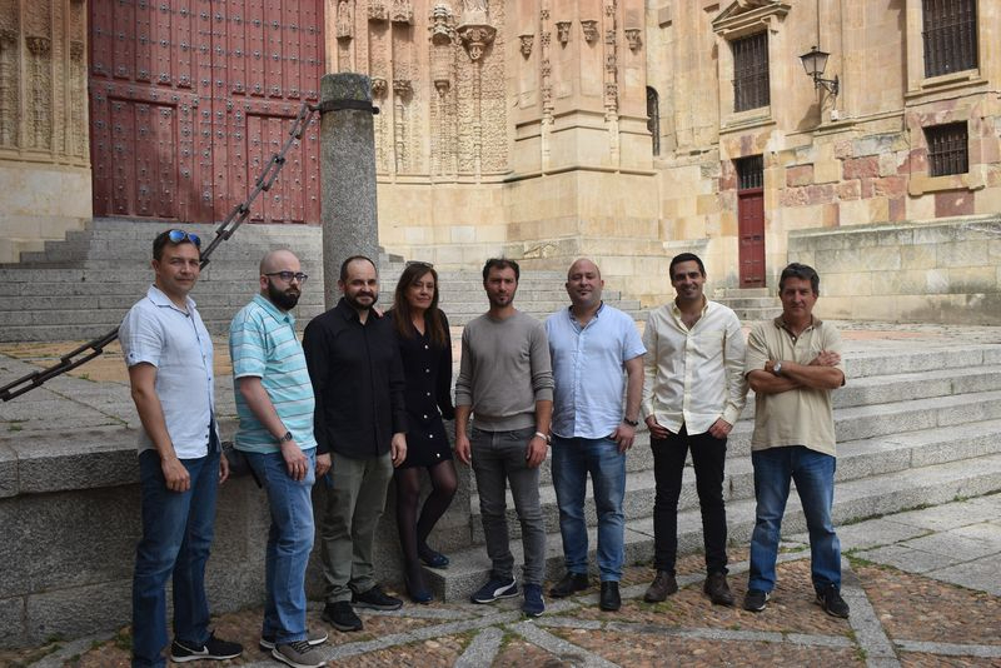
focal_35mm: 36
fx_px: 1001
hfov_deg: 53.1
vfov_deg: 36.9
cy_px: 334
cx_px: 500
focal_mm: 24
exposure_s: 1/250
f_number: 5.6
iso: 200
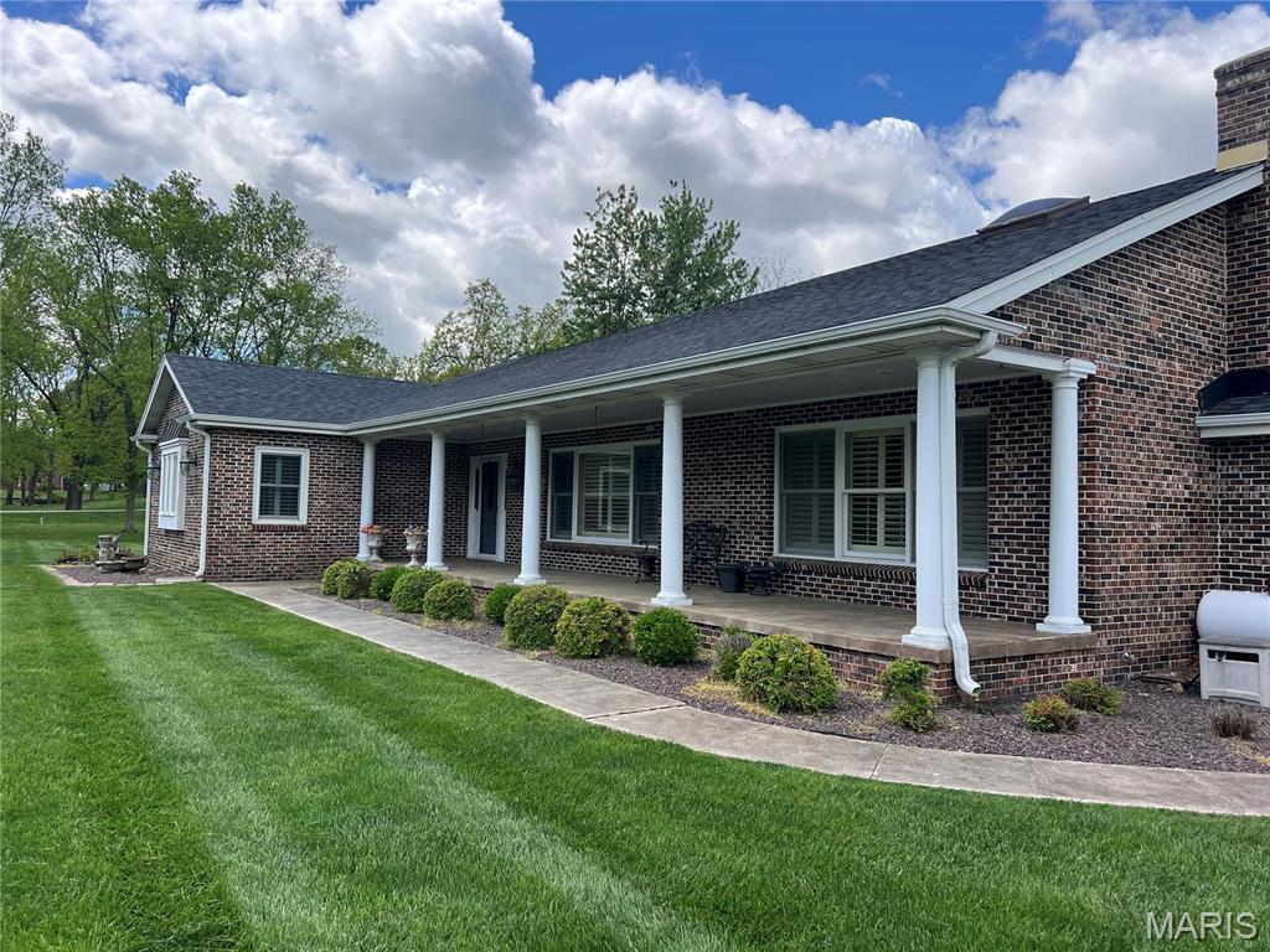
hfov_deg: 67.3
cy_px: 476
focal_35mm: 26
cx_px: 635
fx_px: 954
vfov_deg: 53.1
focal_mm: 5.7
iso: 50
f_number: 1.5
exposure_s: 1/2841
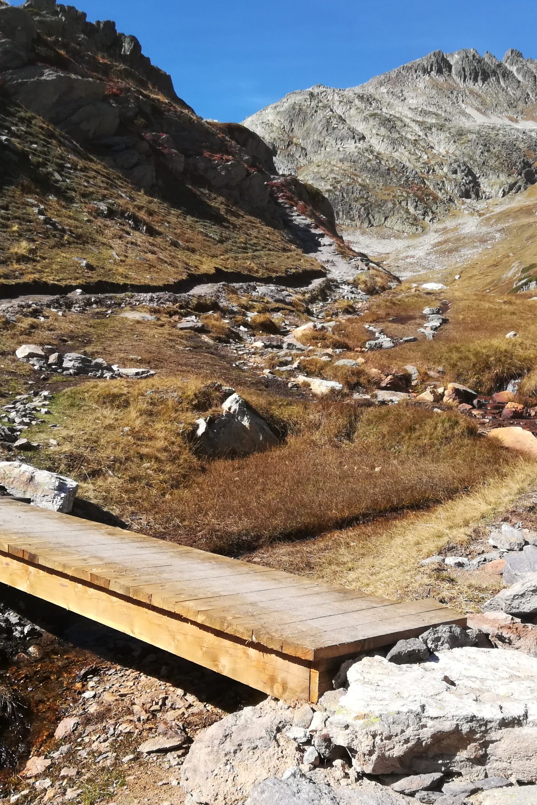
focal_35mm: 37
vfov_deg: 51.9
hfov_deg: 35.7
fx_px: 828
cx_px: 342
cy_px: 402
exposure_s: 1/733
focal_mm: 3.83
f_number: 2.2
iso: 50
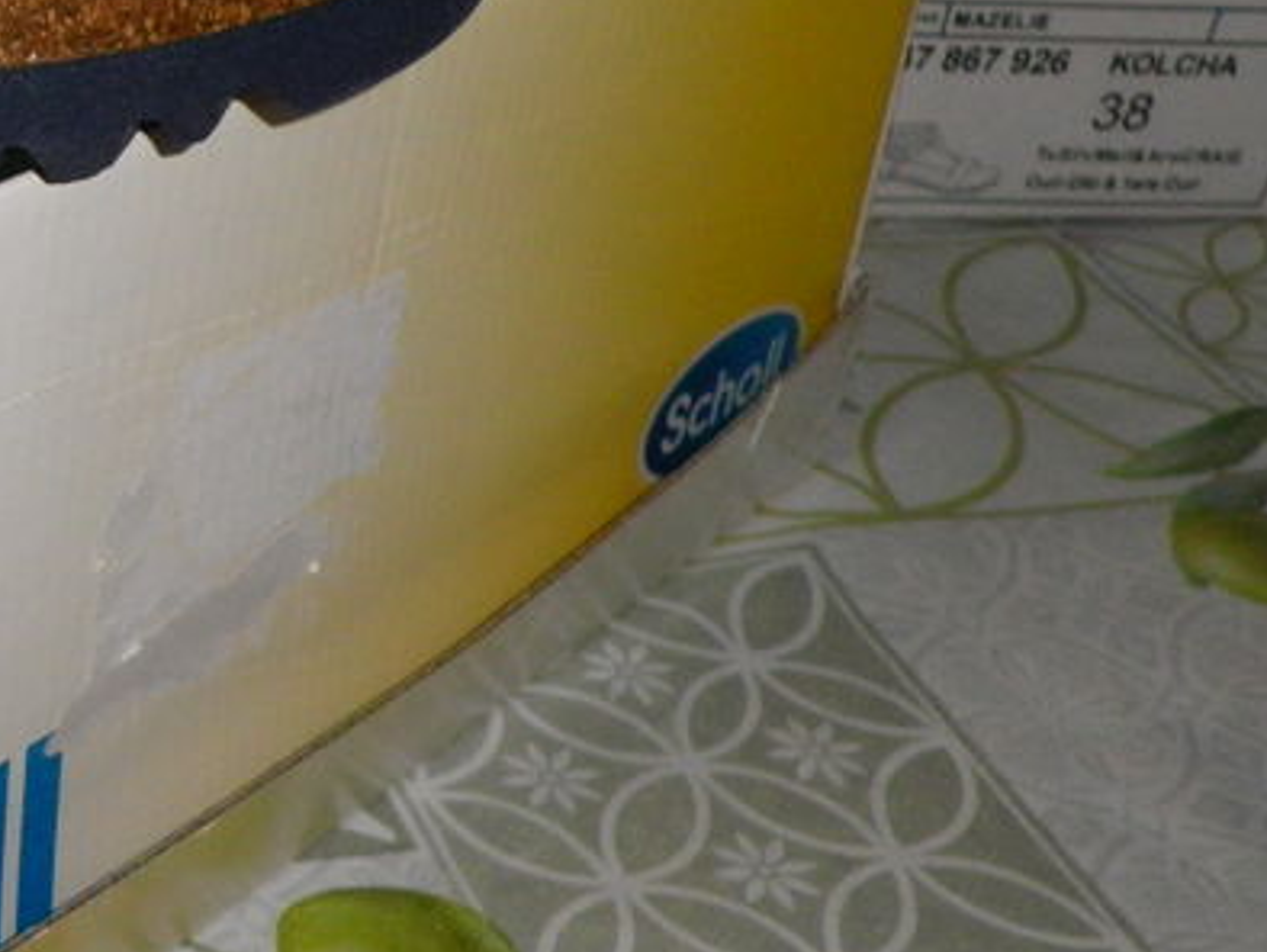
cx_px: -251
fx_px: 2600
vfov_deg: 20.3
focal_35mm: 71
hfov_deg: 24.8
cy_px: 80
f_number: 7
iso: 250
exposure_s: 1/60
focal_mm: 4.9
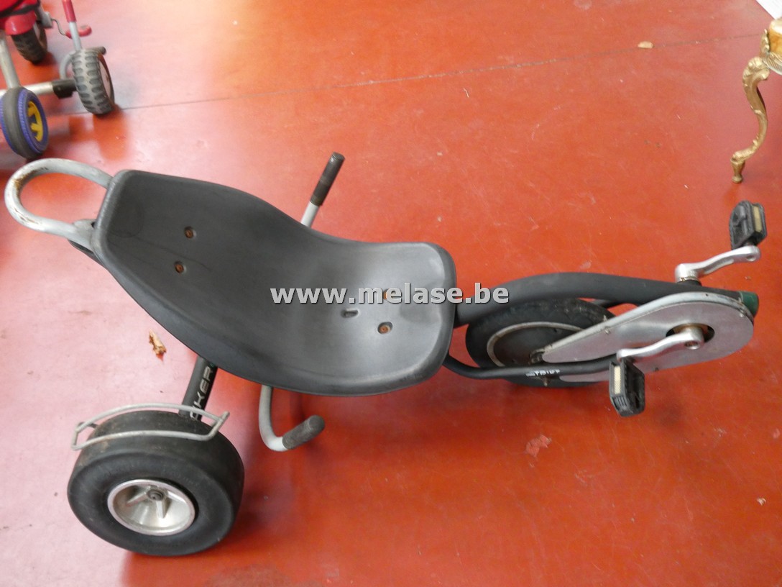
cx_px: 391
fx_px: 836
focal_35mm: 37
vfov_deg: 38.7
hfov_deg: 50.1
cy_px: 294
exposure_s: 1/80
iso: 500
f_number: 3.7
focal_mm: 6.7
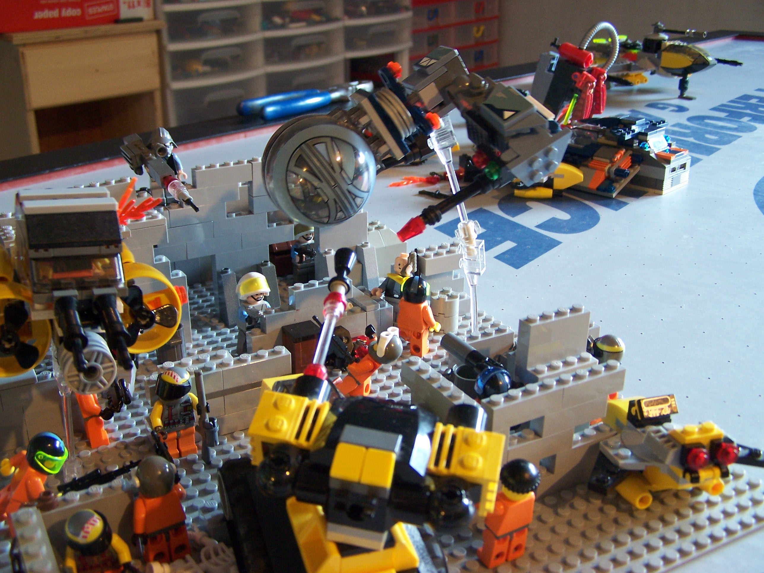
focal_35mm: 38
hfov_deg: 49.0
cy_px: 286
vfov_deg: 37.7
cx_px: 382
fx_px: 839
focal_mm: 6.3
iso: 140
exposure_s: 1/8
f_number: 2.8
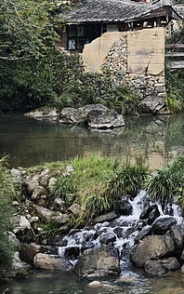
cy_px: 1
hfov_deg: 10.2
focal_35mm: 126
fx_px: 1009
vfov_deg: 16.2
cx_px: 246
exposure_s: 1/764
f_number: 1.44
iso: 50
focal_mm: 6.68
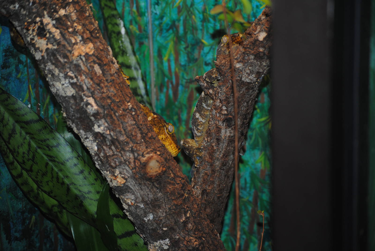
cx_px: 188
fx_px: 1064
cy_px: 126
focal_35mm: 102
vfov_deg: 13.5
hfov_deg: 20.0
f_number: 4.2
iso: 200
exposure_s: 1/60
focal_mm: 68
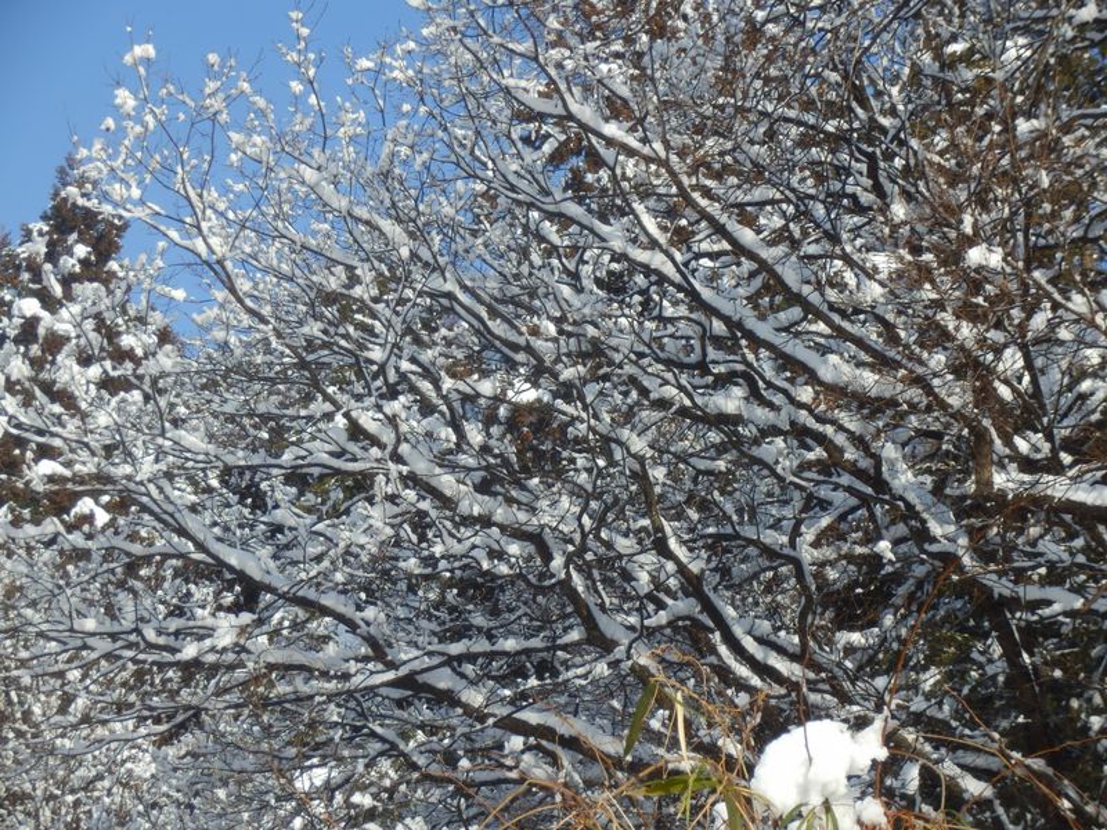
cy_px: 415
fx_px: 3965
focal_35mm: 124
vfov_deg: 12.0
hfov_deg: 15.9
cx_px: 554
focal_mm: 21.9
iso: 80
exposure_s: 1/400
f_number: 5.7
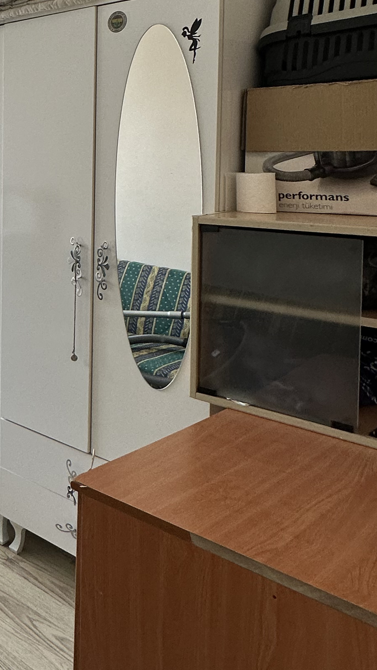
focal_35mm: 38
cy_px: 190
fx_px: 675
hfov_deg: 26.0
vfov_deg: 51.1
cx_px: -132
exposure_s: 1/99
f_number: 2.2
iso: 64
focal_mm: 2.22
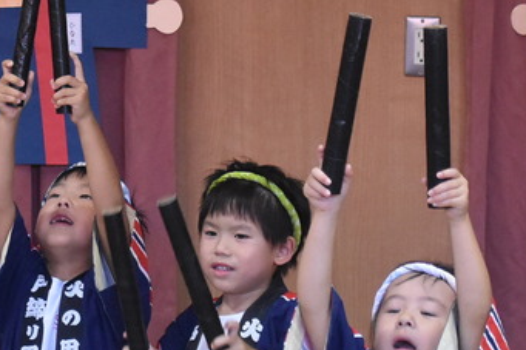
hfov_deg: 6.7
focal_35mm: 308
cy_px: 305
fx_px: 4498
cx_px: -19
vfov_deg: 4.5
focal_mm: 70
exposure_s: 1/320
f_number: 4.5
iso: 4000
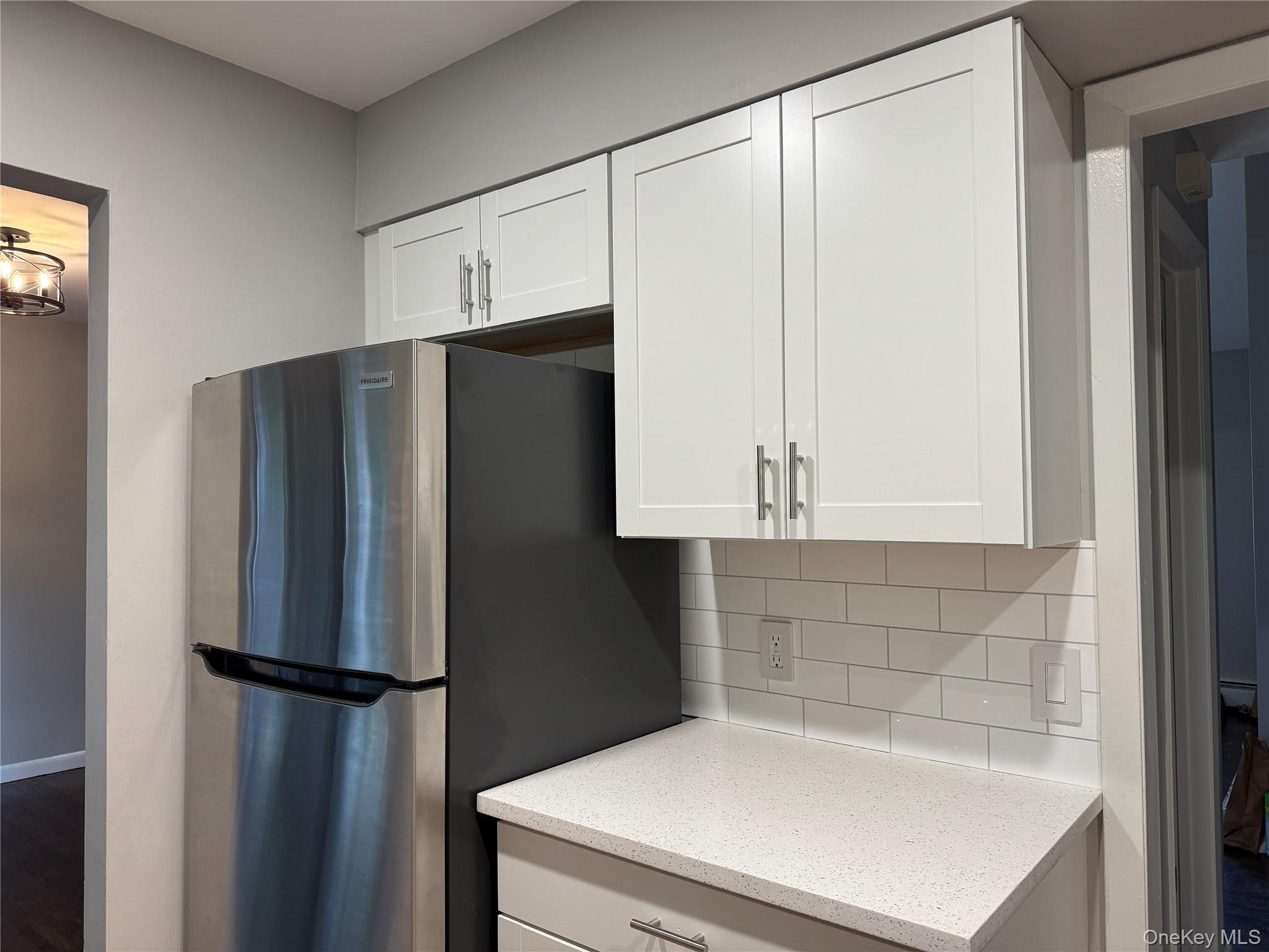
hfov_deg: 71.6
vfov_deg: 56.8
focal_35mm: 24
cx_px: 634
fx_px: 880
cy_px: 476
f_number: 1.78
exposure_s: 1/120
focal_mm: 6.76
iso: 125
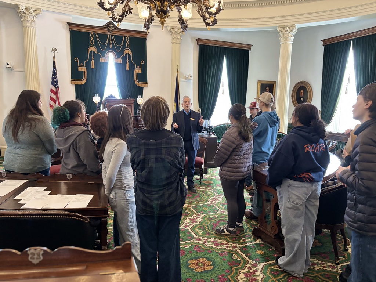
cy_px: 141
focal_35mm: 26
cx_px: 188
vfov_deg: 53.1
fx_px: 282
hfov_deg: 67.3
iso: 320
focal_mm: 5.96
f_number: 1.6
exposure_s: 1/60
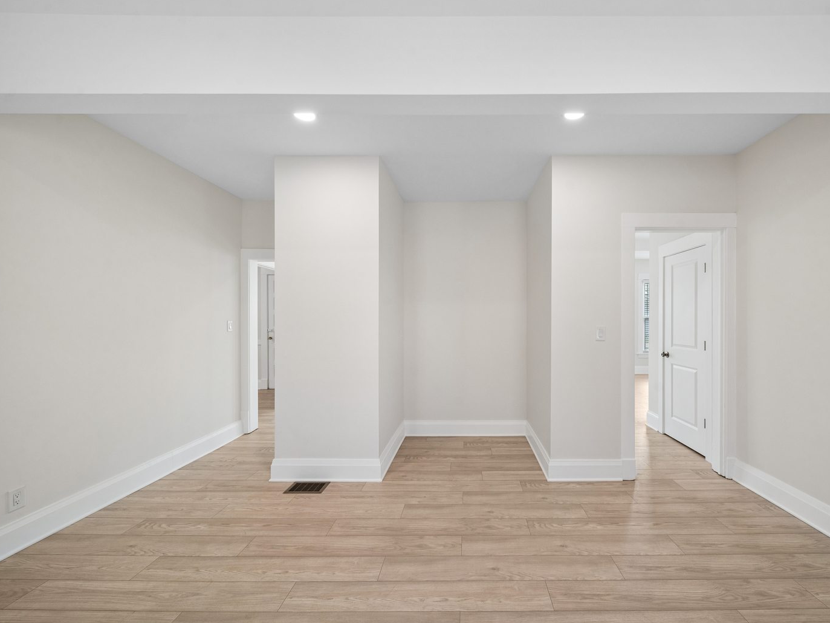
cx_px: 461
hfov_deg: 90.7
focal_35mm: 17
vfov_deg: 74.7
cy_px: 318
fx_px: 408
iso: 400
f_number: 8
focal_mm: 15
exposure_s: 1/30
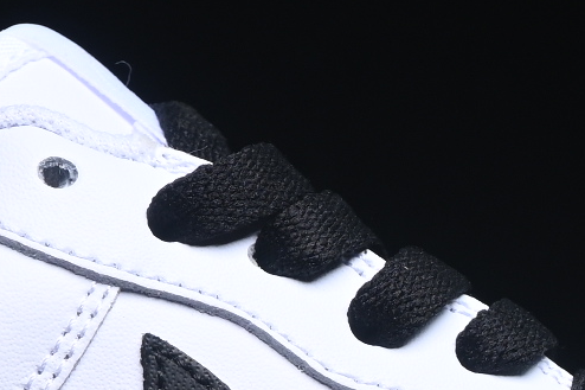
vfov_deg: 3.2
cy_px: 394
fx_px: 6871
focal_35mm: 423
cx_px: 229
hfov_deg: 4.9
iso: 160
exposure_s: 1/60
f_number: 6.3
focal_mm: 50
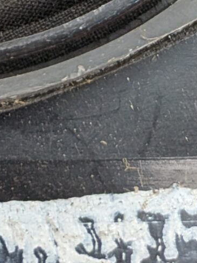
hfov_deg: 11.5
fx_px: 956
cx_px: -47
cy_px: -345
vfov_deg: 12.6
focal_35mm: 126
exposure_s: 1/120
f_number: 1.7
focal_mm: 4.53
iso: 95
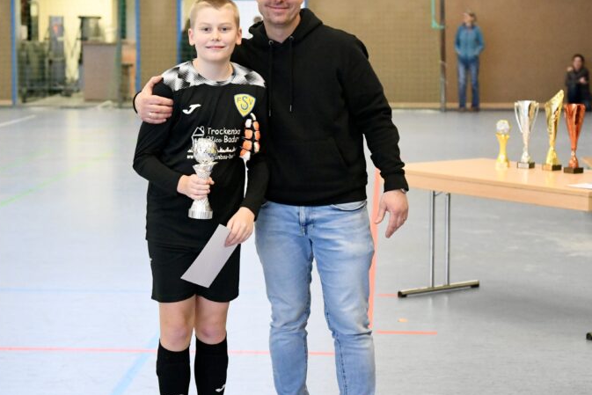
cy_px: 214
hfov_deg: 28.7
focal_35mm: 70
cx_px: 212
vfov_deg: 19.5
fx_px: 1151
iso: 7200
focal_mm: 46
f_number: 2.8
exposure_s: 1/800
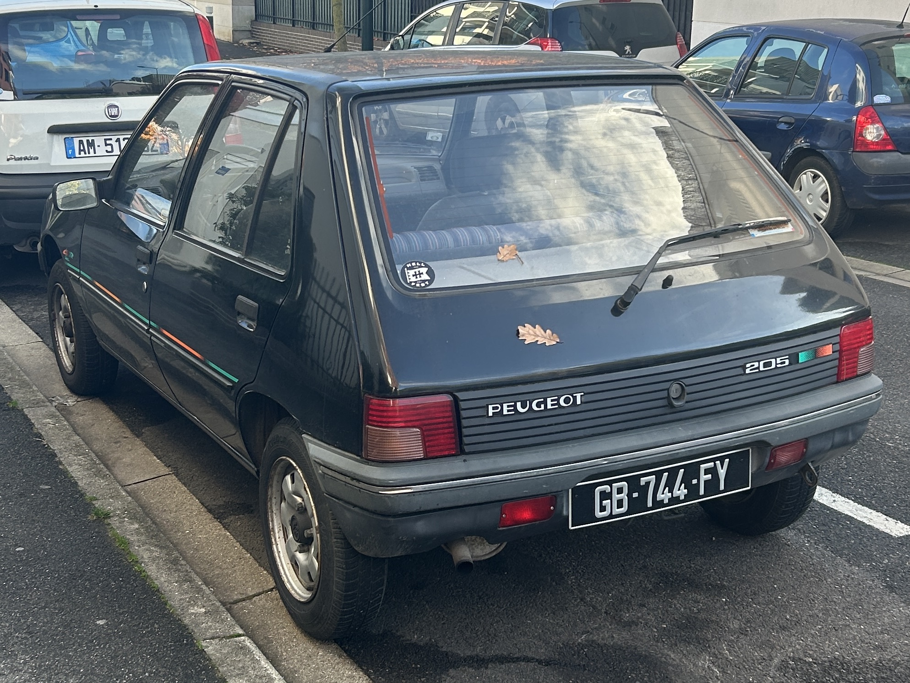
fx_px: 683
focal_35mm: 26
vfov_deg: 53.1
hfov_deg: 67.3
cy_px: 342
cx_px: 455
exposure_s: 1/376
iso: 50
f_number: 1.5
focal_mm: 5.7
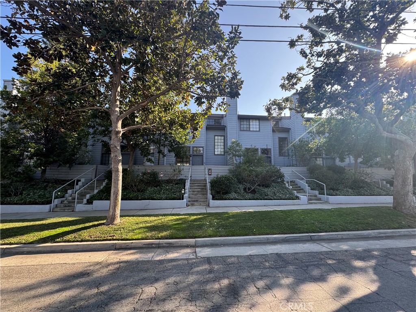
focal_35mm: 14
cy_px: 156
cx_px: 208
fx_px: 168
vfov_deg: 85.7
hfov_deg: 102.1
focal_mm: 2.22
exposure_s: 1/243
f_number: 2.2
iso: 40
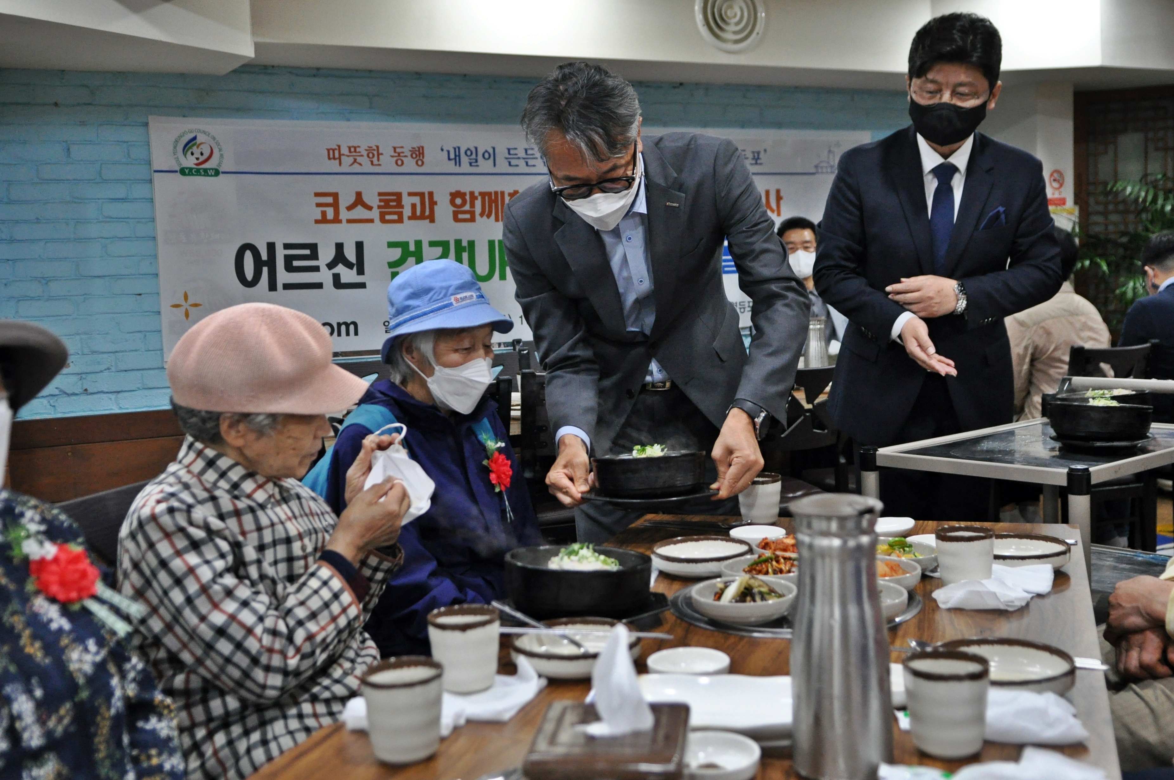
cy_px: 390
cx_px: 587
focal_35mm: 33
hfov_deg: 57.3
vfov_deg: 39.9
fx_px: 1075
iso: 1000
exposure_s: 1/160
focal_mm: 22
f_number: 2.8
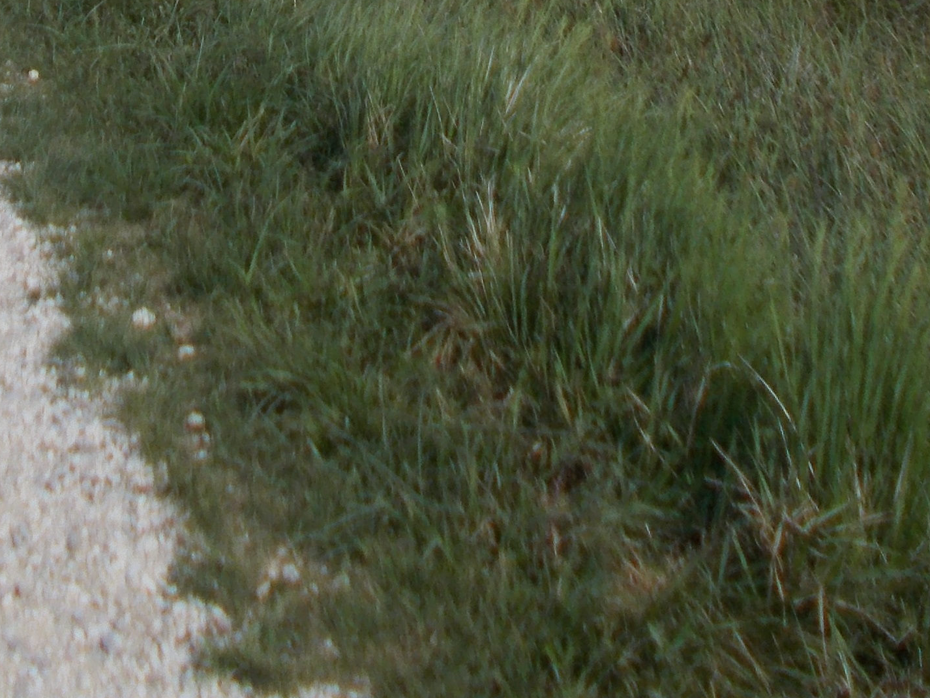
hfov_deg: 23.1
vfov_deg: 15.9
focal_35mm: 84
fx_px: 2257
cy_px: -393
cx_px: 253
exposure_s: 1/400
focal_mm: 4.6
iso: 80
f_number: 8
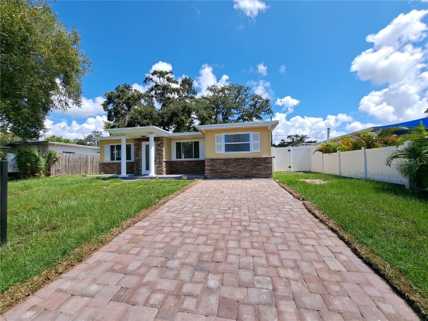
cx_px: 214
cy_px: 160
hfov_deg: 106.2
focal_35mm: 13
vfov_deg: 89.9
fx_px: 161
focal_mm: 1.74
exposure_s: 1/1613
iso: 50
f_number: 2.2
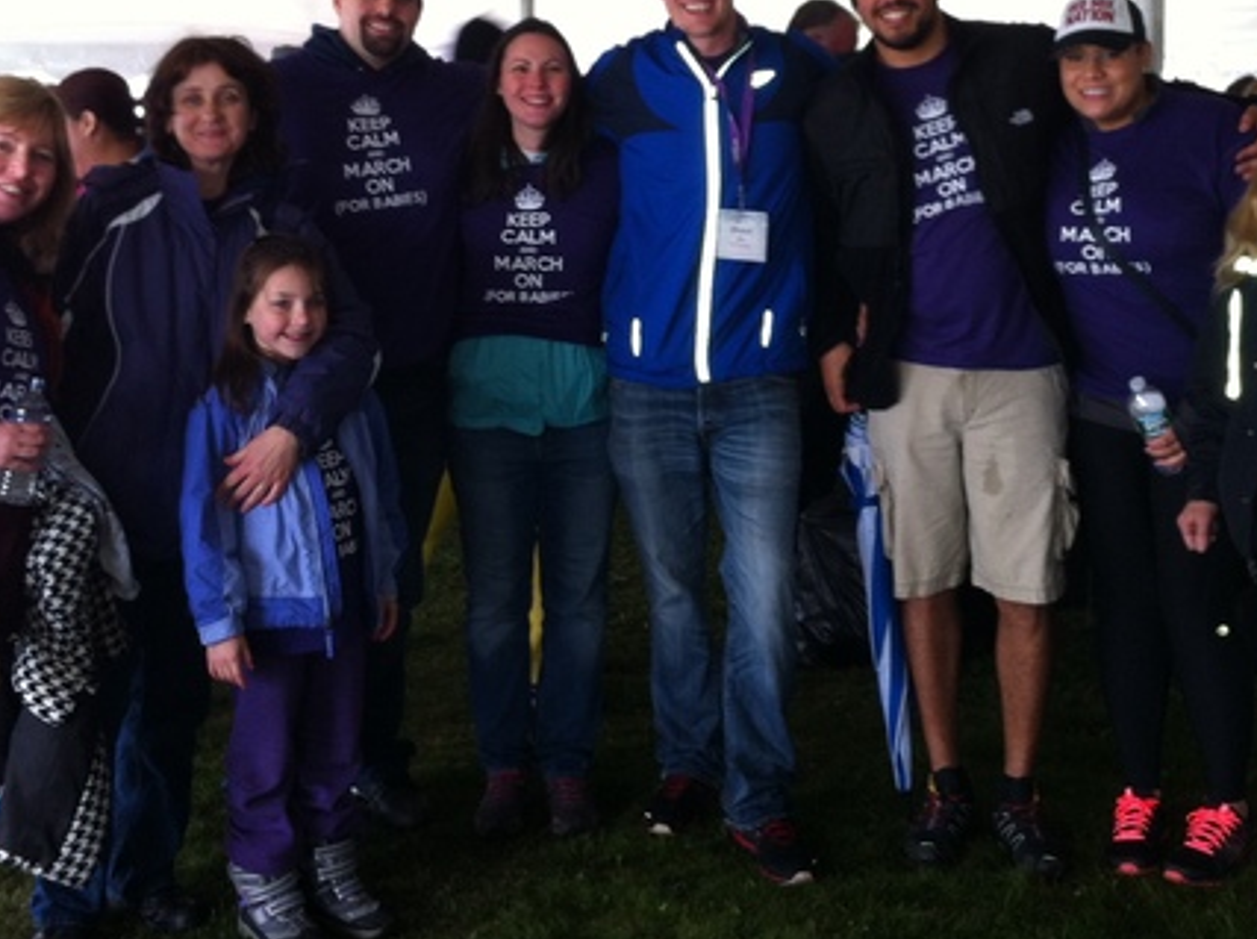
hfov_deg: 32.7
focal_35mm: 59
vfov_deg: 24.4
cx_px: 712
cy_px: 191
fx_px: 2139
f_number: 2.8
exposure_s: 1/15
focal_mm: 3.85
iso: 80
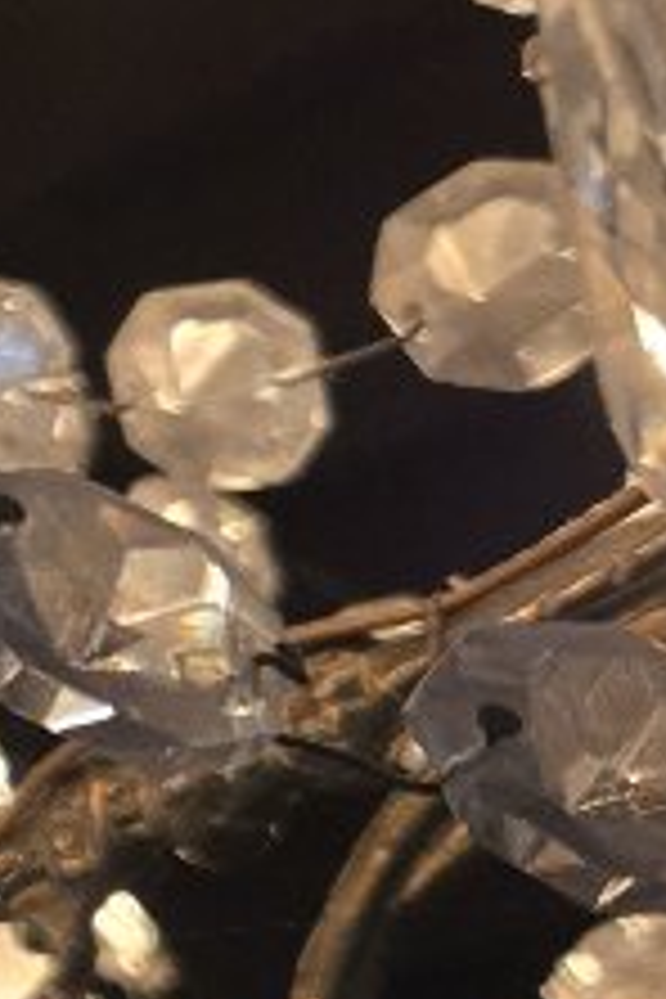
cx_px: -1256
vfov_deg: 15.9
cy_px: 531
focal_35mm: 129
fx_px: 3579
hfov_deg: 8.9
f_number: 1.8
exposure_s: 1/100
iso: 500
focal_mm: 5.4
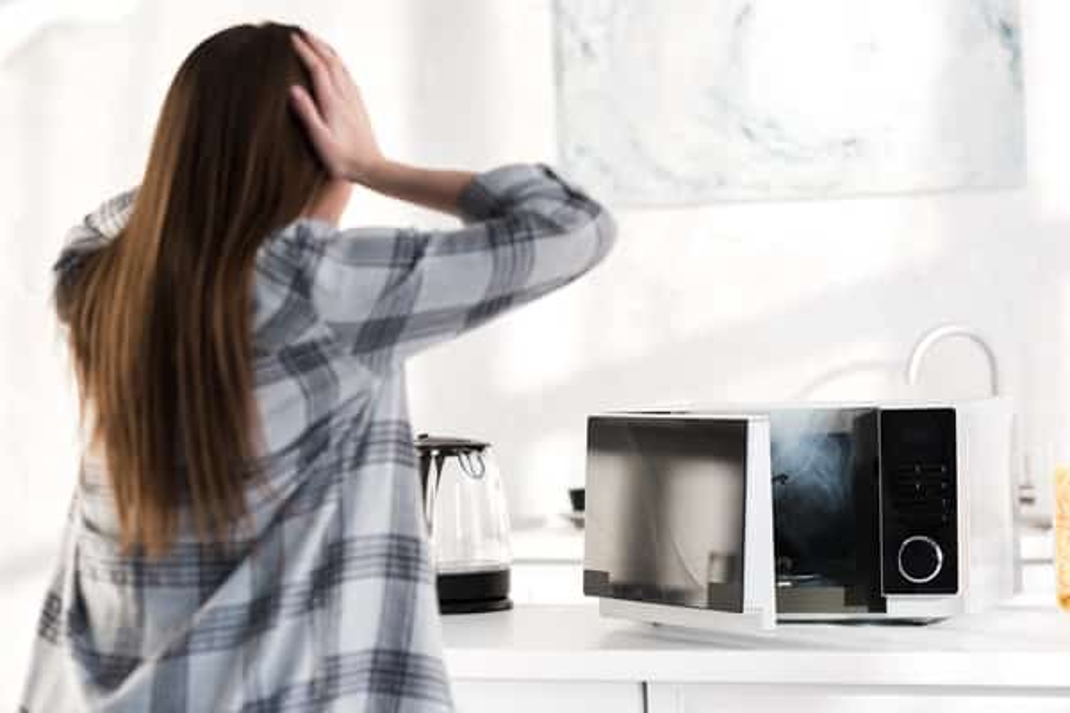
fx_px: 3031
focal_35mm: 102
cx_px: 535
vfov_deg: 13.4
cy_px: 356
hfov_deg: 20.0
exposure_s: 1/250
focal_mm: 102
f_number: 4
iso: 100
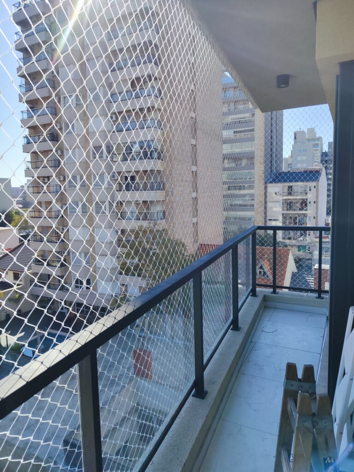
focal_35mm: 24
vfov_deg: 71.6
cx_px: 177
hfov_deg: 56.8
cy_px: 236
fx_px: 327
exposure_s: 1/3120
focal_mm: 5.59
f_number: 1.88
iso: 50
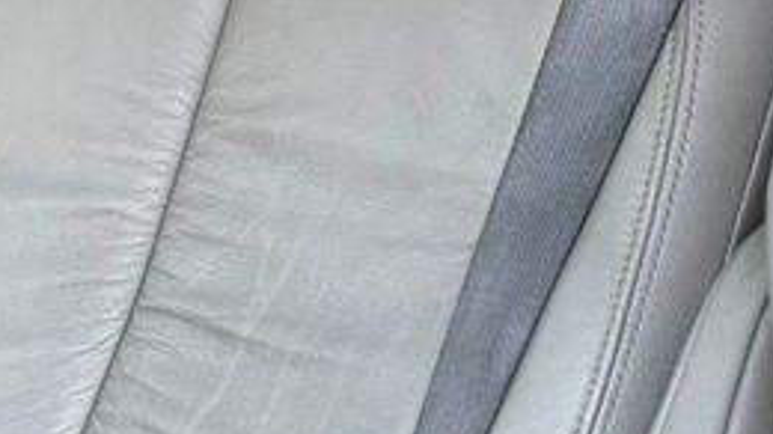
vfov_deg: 11.7
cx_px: -633
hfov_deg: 17.0
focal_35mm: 103
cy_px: 378
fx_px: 2110
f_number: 1.78
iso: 250
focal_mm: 6.76
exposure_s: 1/60
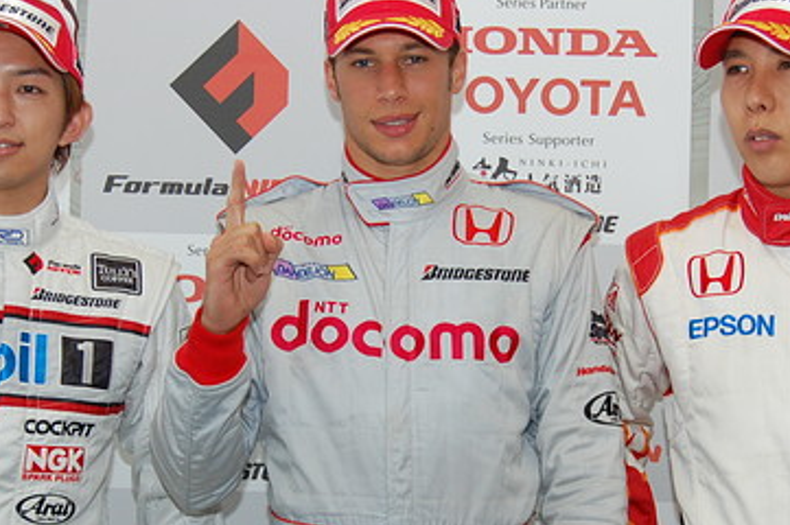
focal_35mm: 78
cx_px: 431
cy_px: 317
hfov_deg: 26.0
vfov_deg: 17.4
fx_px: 1710
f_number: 4.8
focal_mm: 26
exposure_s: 1/60
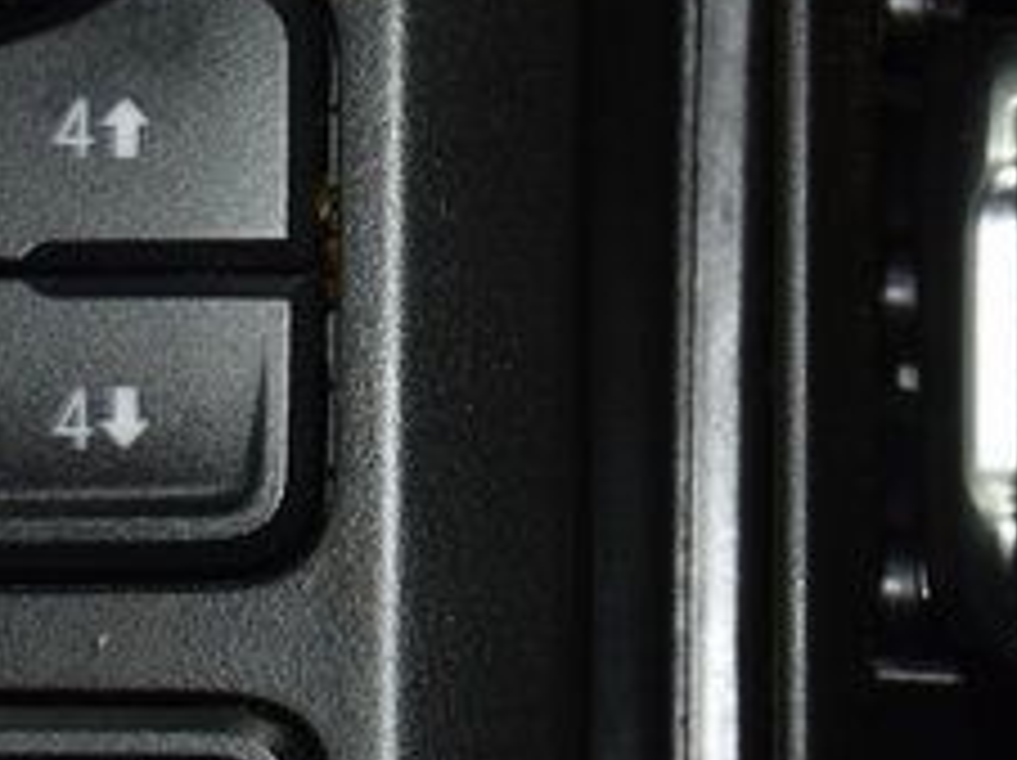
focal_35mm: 340
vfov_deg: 4.4
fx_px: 9978
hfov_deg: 5.8
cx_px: -50
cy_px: 537
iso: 800
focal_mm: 52
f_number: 4.5
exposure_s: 1/40
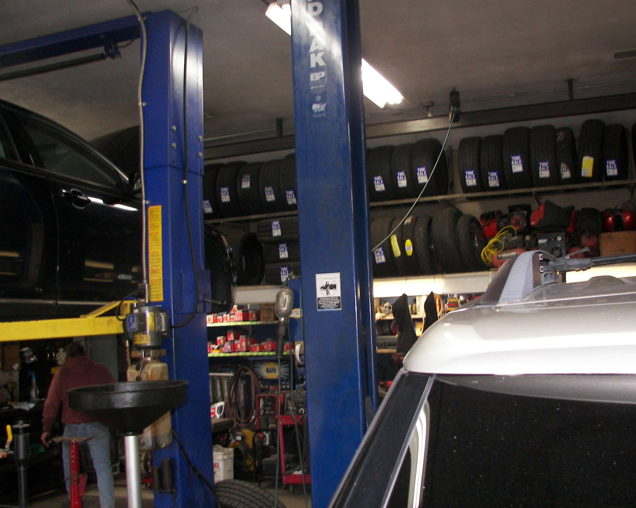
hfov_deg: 47.9
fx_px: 715
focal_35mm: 38
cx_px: 341
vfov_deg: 39.2
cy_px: 256
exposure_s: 1/30
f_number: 2.8
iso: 100
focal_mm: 6
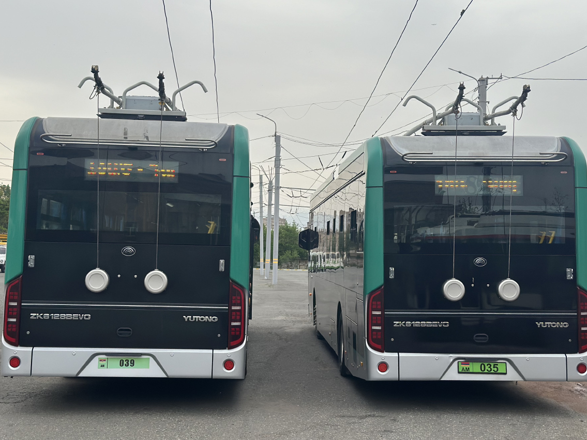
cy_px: 193
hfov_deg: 34.9
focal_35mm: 55
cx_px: 297
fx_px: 933
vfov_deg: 26.5
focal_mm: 6.86
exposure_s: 1/2532
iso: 100
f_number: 1.78
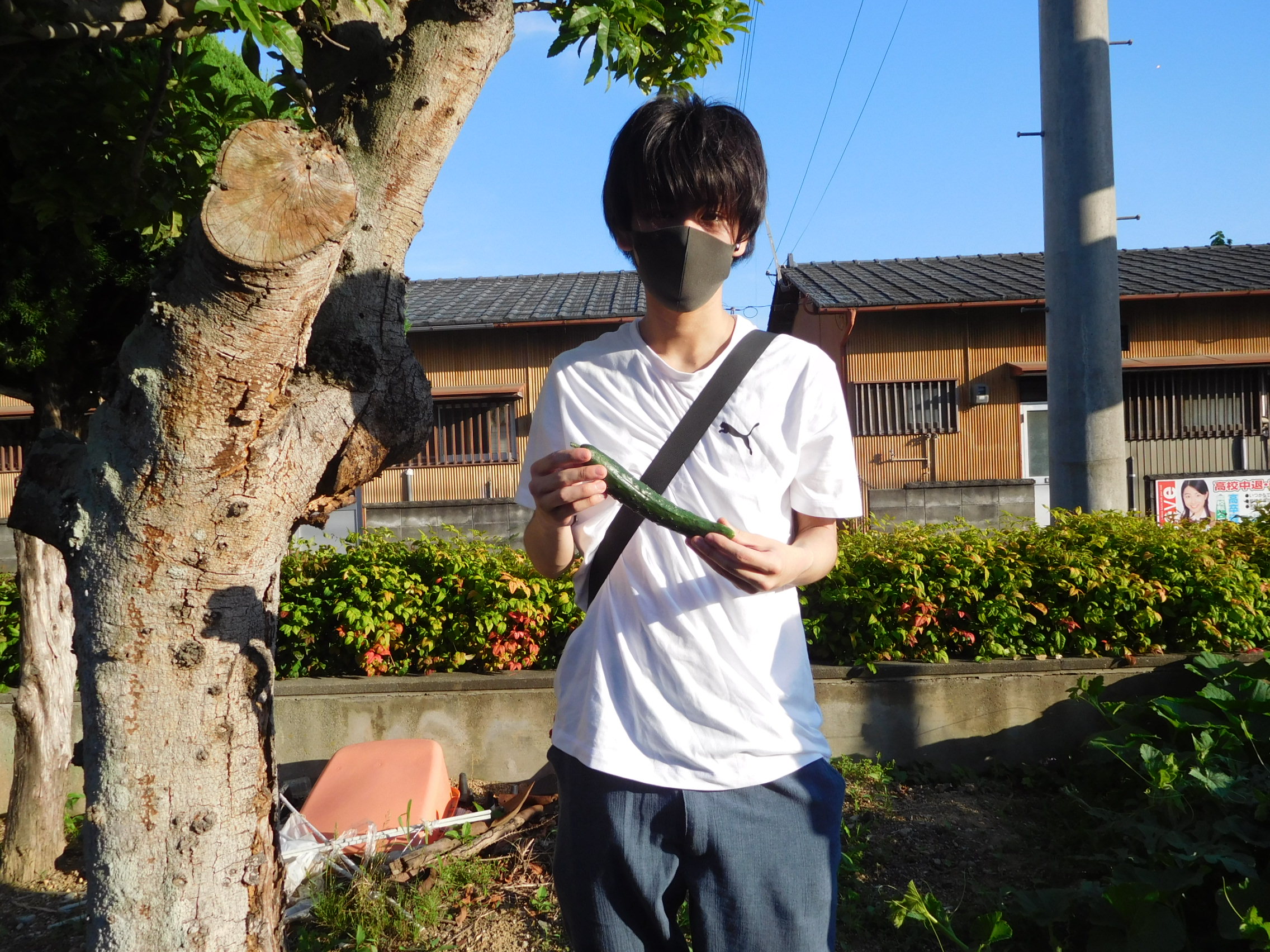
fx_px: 917
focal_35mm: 25
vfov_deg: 54.9
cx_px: 635
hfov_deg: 69.4
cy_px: 476
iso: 125
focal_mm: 4.5
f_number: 3.4
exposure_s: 1/800
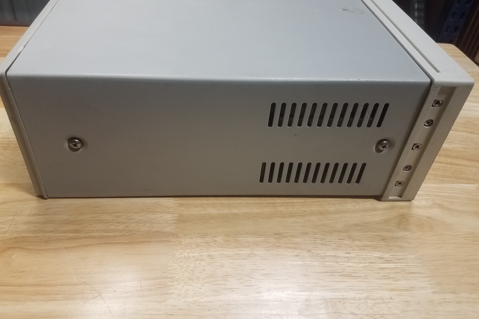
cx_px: 234
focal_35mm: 28
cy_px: 138
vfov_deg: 46.3
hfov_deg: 65.5
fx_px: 372
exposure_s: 1/120
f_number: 1.7
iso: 64
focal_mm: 4.2
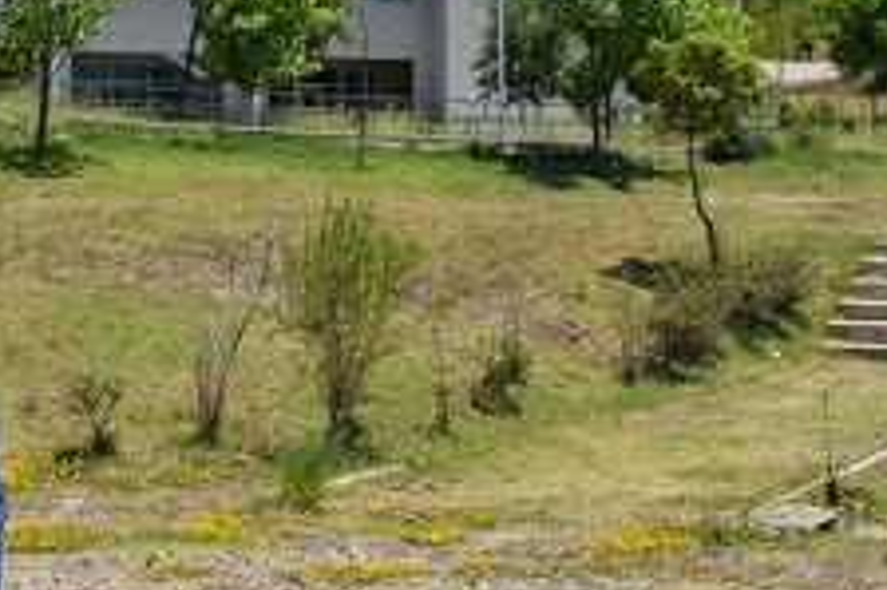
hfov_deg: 22.0
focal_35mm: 91
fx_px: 2240
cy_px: 188
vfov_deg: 15.0
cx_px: 133
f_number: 10
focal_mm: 32
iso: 200
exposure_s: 1/400
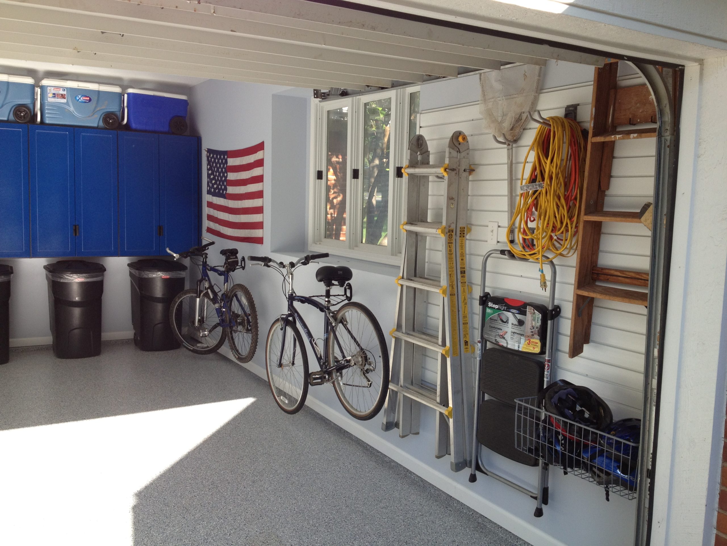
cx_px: 364
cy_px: 273
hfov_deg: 52.6
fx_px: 735
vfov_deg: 40.7
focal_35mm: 35
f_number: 2.4
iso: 64
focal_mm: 4.28
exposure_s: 1/220
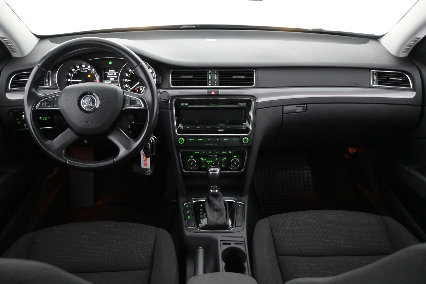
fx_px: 390
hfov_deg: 57.2
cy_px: 142
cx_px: 213
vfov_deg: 40.0
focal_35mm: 33
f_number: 4
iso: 3600
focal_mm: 22
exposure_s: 1/40
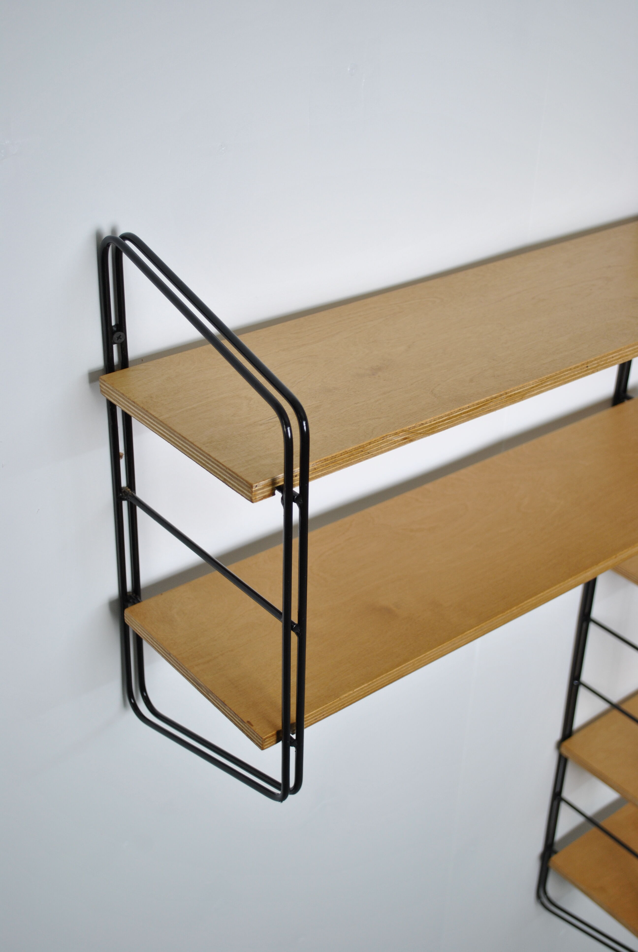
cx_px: 319
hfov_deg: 28.2
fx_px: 1272
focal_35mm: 48
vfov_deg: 41.1
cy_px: 476
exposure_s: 1/30
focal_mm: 32
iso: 220
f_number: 4.8
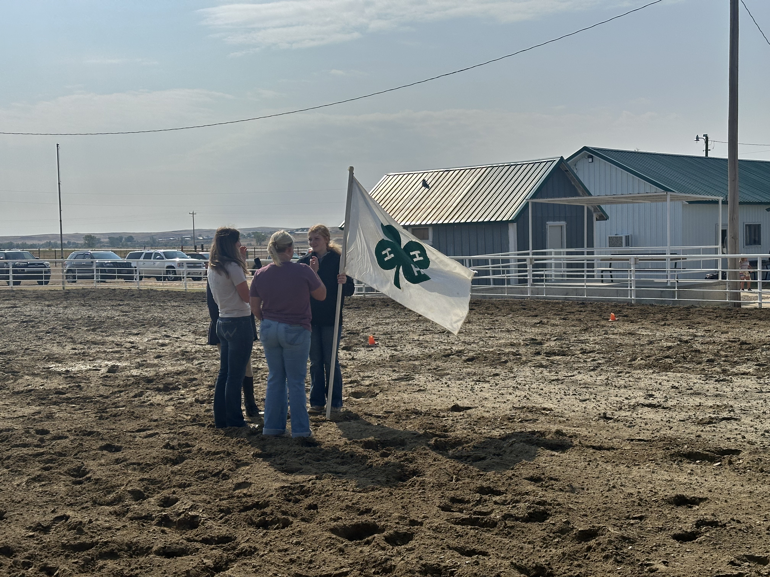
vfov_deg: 30.3
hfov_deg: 39.7
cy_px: 288
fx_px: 1068
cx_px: 385
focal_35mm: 48
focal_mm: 6.86
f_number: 1.78
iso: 64
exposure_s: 1/12048
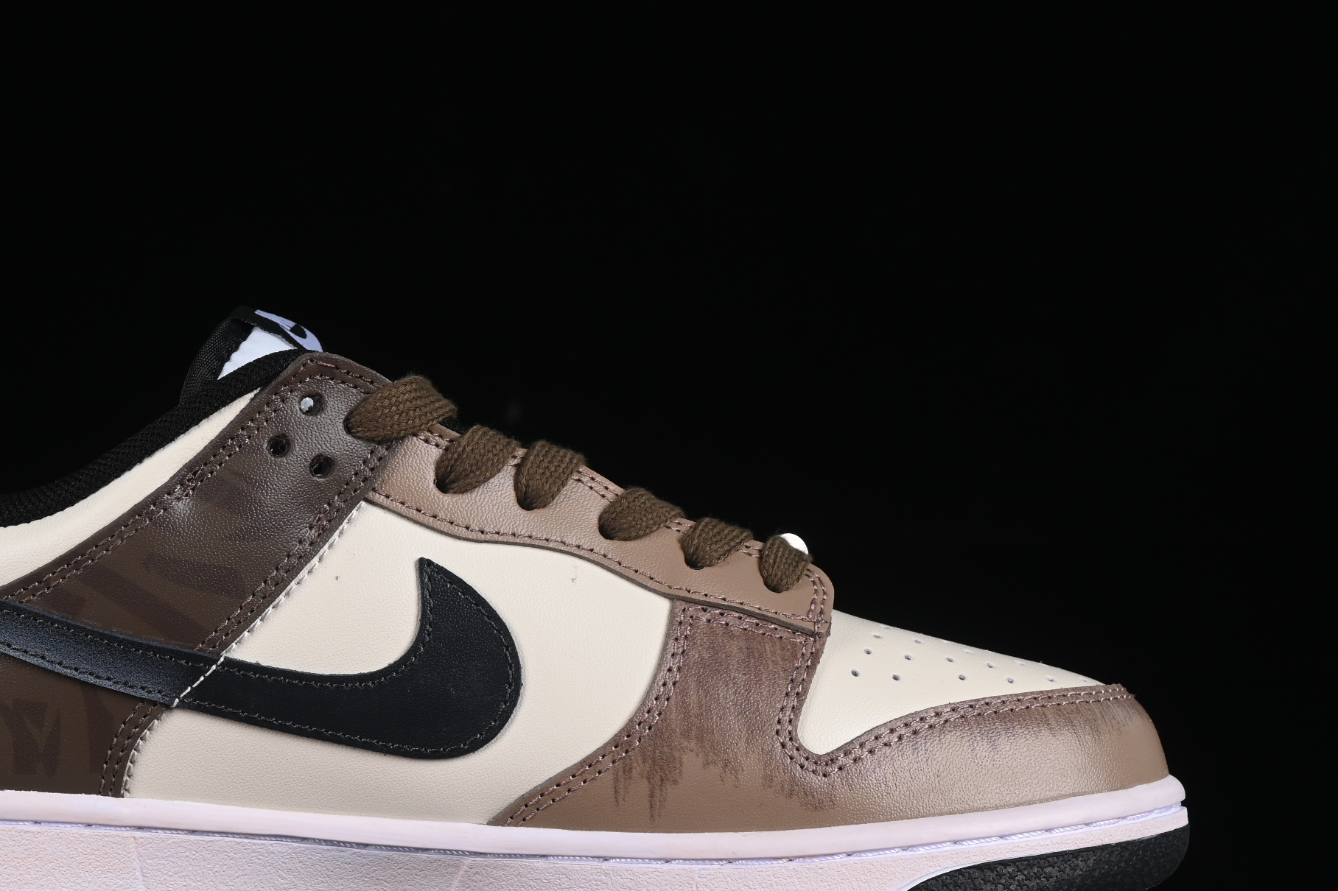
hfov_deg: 17.7
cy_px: 531
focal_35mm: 115
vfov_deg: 11.9
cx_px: 424
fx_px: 4273
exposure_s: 1/60
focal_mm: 50
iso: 160
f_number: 8
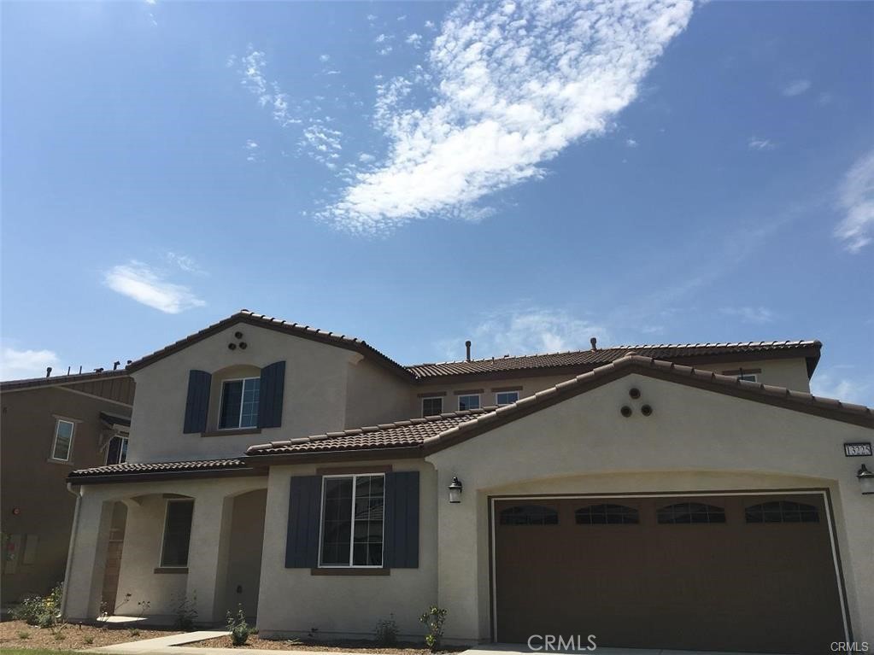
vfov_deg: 48.2
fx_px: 732
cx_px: 437
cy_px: 328
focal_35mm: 29
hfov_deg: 61.7
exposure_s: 1/2564
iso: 25
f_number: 2.2
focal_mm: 4.15
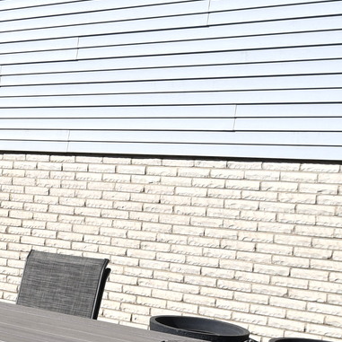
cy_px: 211
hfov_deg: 22.6
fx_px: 727
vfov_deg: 26.4
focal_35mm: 65
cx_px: -142
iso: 100
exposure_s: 1/400
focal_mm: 12
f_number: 10
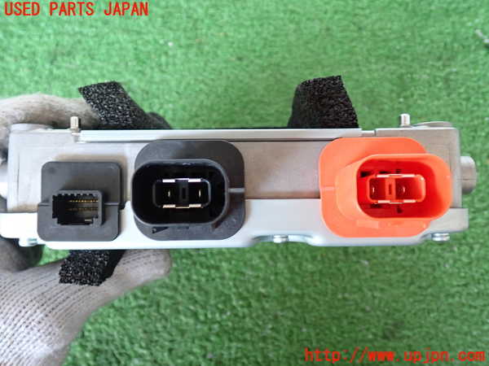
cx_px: 244
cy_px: 183
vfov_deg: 44.2
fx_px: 452
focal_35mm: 32
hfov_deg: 56.8
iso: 500
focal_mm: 5.79
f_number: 2.4
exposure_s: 1/30
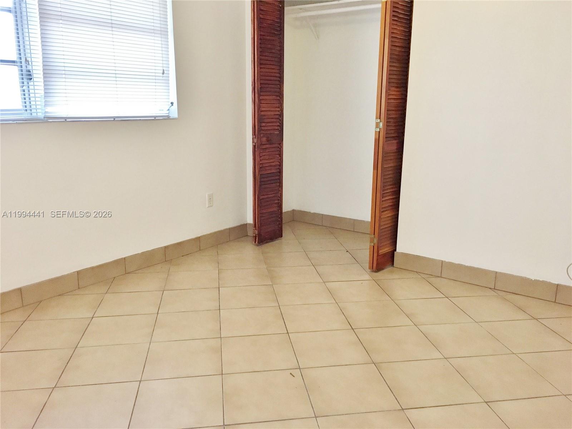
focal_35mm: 29
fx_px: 479
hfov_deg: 61.7
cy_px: 214
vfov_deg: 48.2
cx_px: 286
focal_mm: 4.15
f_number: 2.2
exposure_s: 1/30
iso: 160
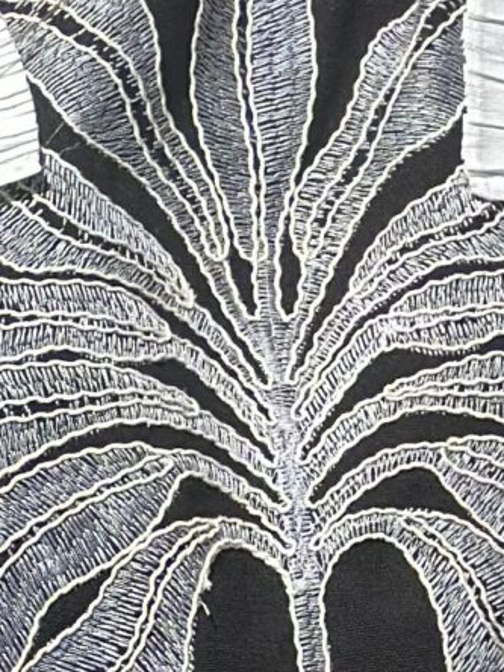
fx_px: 5377
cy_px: 285
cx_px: 88
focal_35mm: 277
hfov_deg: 5.4
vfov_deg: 7.2
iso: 100
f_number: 1.78
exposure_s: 1/6623
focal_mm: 6.86
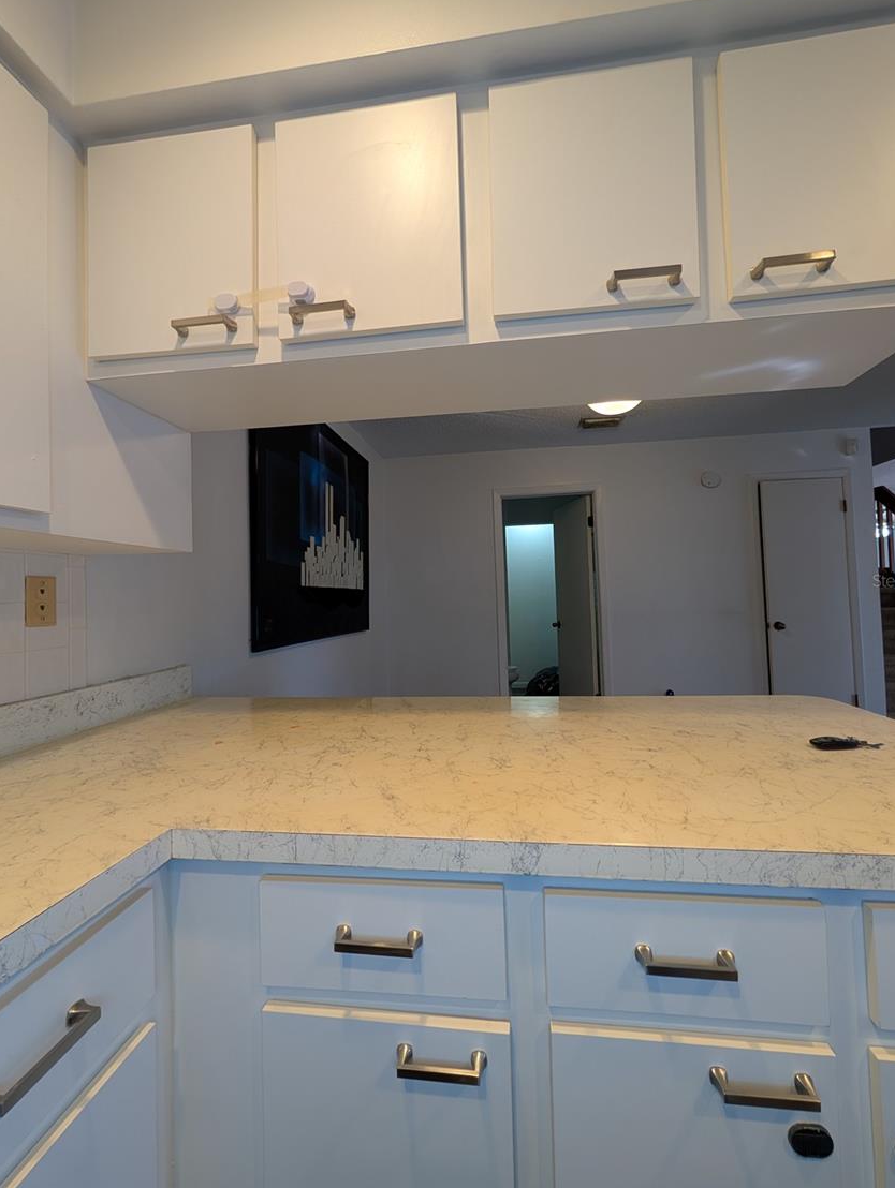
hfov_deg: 90.0
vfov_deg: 106.1
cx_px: 464
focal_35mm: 13
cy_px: 580
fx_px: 447
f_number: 1.7
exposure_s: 1/40
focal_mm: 2.02
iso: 56
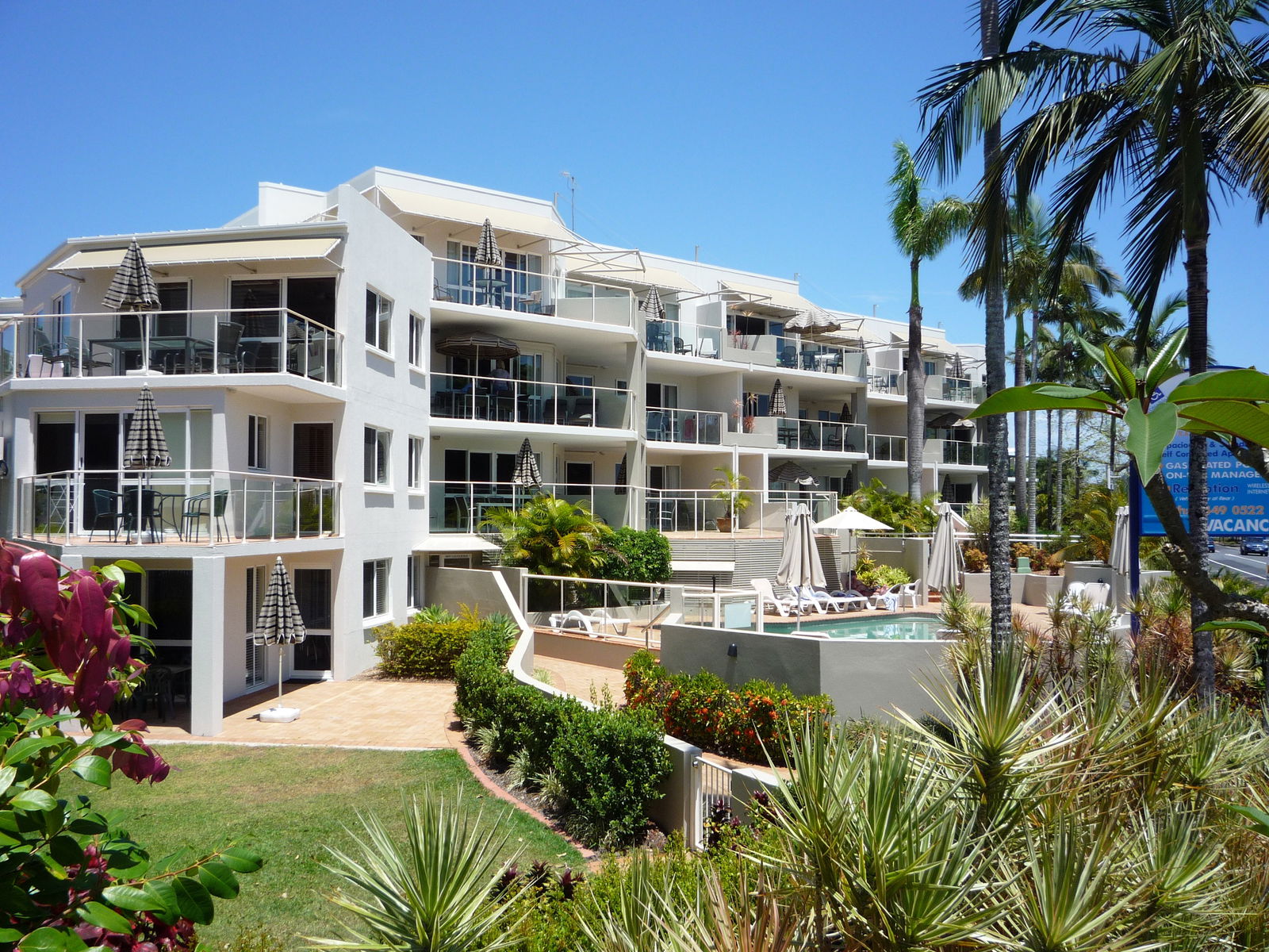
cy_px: 476
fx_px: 1136
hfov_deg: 58.4
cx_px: 634
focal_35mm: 31
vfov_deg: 45.4
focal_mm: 5.3
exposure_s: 1/400
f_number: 5
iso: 100
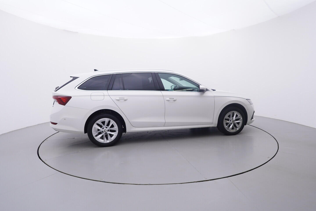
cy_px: 106
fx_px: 198
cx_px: 158
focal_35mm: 22
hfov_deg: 77.3
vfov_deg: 56.2
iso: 200
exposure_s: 1/80
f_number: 5
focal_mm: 15
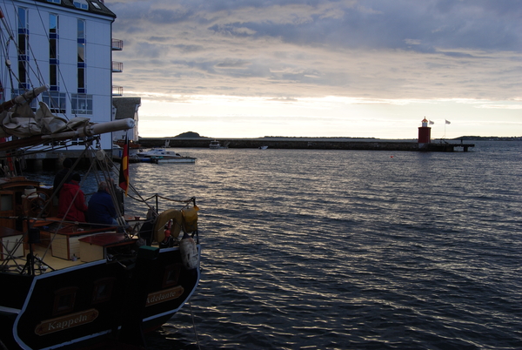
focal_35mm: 36
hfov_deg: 53.1
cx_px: 261
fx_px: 523
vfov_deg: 37.0
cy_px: 175
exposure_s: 1/160
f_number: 9
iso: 200
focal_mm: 24
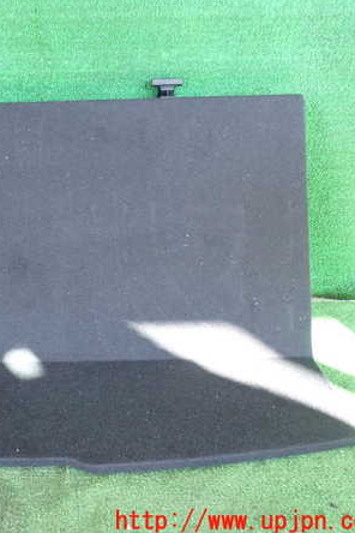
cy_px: 266
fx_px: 666
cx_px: 26
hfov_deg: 28.5
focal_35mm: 45
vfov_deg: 43.6
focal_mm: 5.79
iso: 1000
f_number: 2.4
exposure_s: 1/125
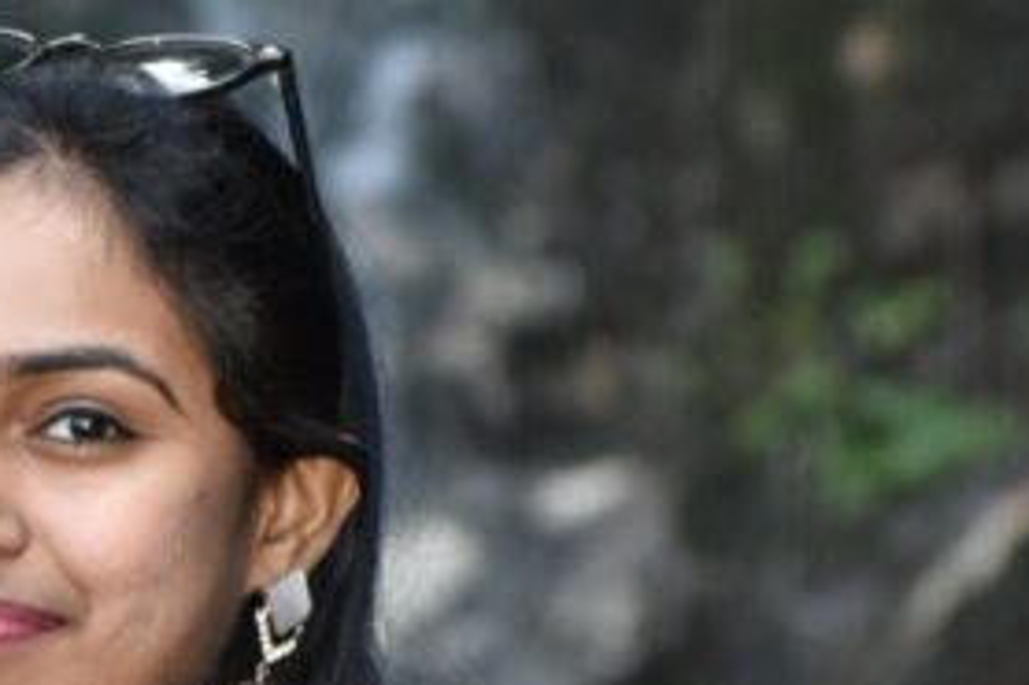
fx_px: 21334
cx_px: -176
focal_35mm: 747
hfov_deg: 2.8
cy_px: 829
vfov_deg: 1.8
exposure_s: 1/200
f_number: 5.6
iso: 500
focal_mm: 135
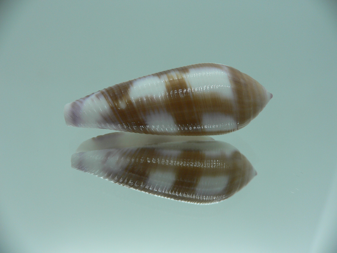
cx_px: 168
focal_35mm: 35
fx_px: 341
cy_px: 126
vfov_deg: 40.7
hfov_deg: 52.6
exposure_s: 1/60
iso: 80
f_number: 2.8
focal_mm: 4.6
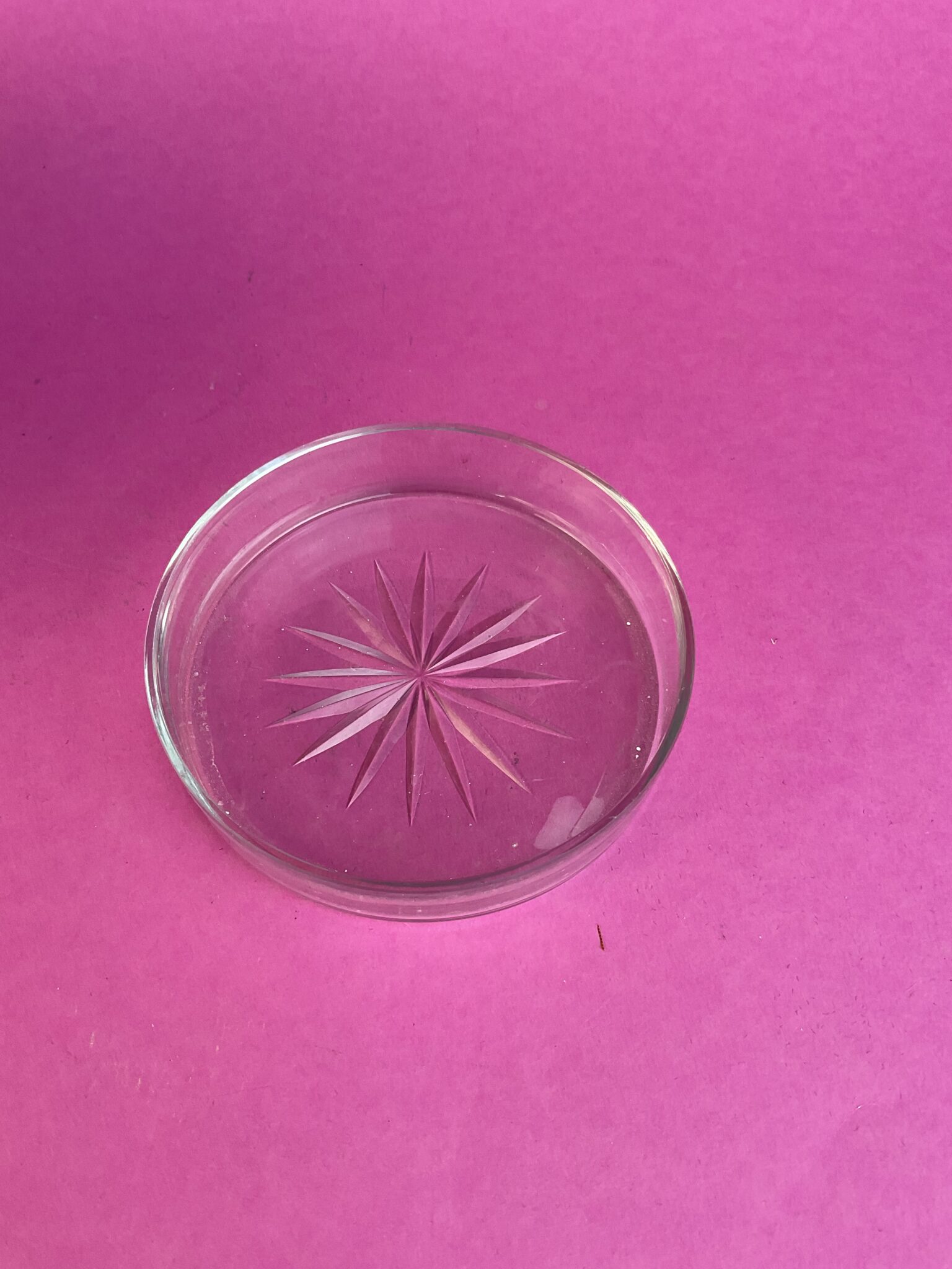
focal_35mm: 29
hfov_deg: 48.2
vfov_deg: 61.7
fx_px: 1063
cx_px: 476
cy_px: 634
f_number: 1.8
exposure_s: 1/122
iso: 40
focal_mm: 3
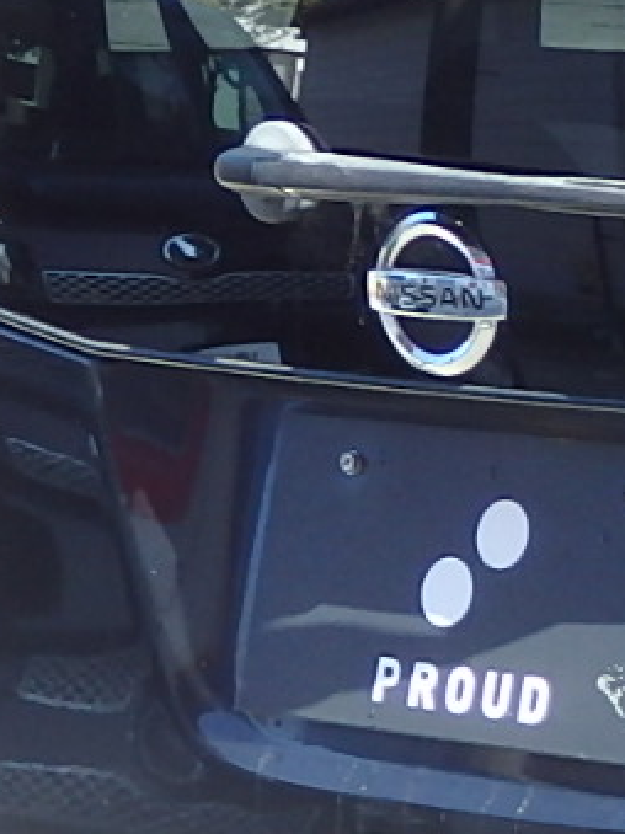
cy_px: 657
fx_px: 4505
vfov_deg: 10.6
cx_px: 1508
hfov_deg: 7.4
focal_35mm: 187
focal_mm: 6
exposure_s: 1/200
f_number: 9.7
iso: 125
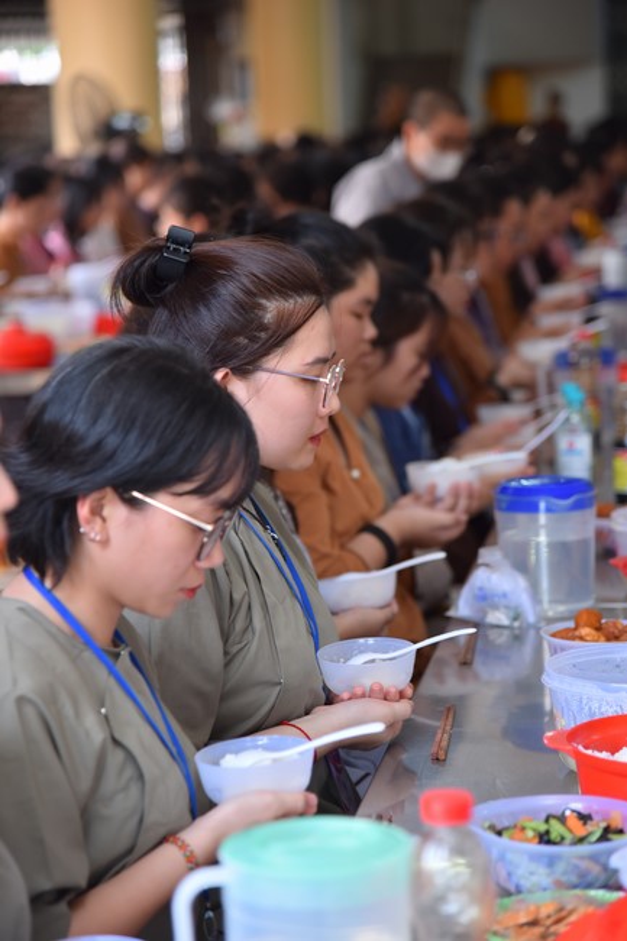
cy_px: 470
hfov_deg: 12.4
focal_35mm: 110
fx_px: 2875
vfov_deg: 18.6
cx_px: 314
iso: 320
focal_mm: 110
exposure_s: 1/80
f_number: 4
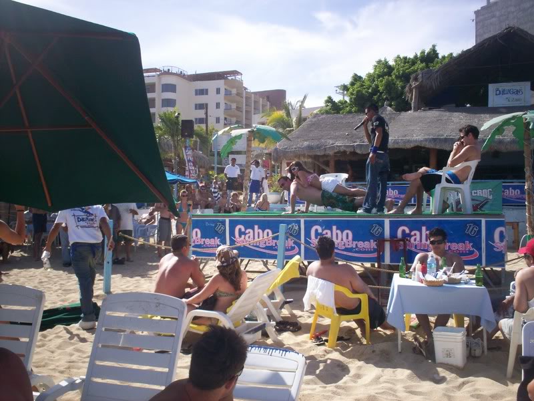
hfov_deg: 51.4
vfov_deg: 39.7
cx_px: 267
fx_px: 555
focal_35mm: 36
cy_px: 200
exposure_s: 1/602
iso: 100
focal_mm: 6
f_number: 4.5
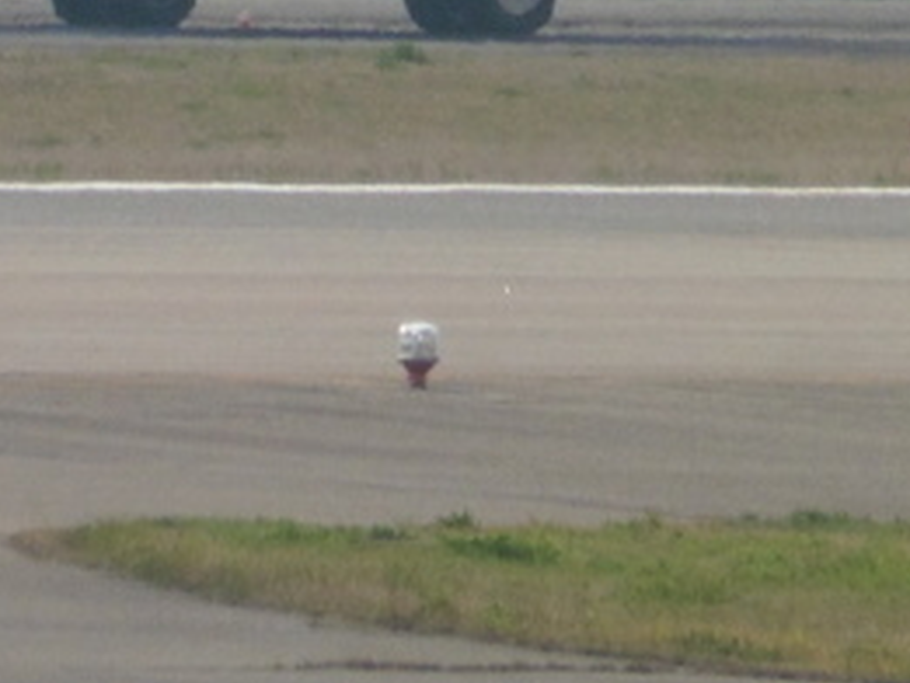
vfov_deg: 0.8
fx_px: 47025
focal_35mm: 1788
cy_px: -240
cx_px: 209
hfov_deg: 1.1
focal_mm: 81.7
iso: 200
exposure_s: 1/800
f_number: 6.3
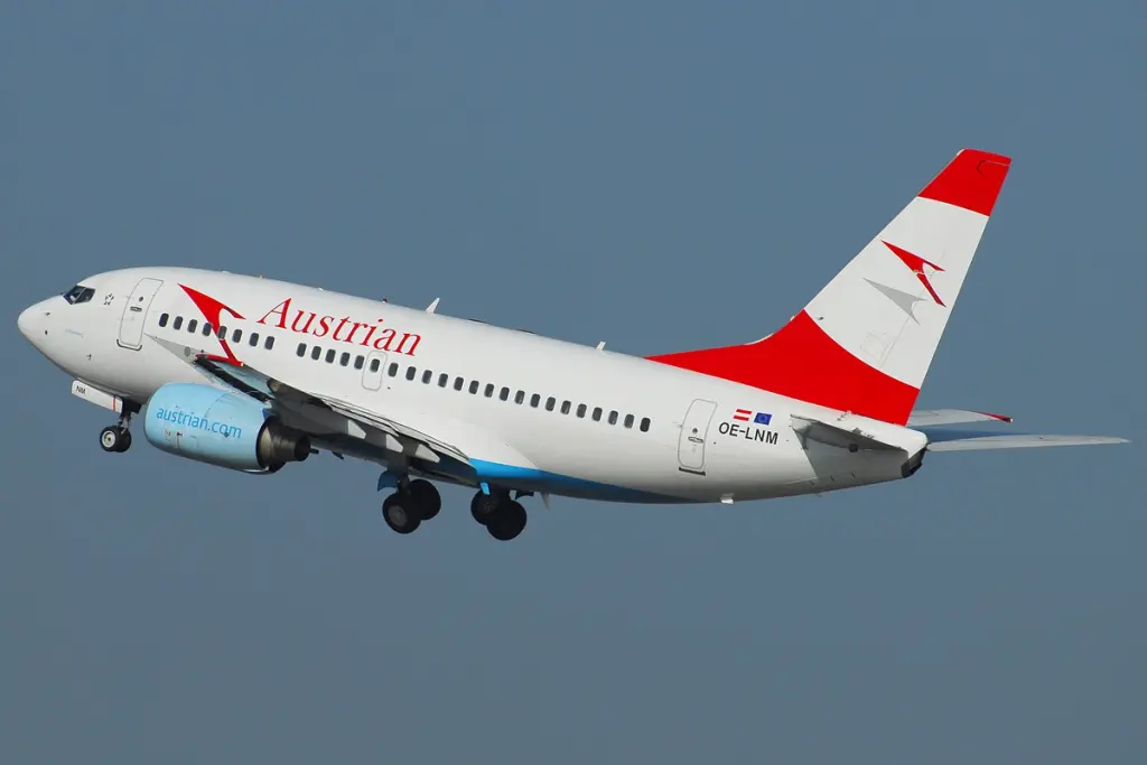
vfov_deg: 3.4
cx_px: 574
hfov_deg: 5.1
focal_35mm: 405
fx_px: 12905
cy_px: 382
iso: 125
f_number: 8
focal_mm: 270
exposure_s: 1/1500
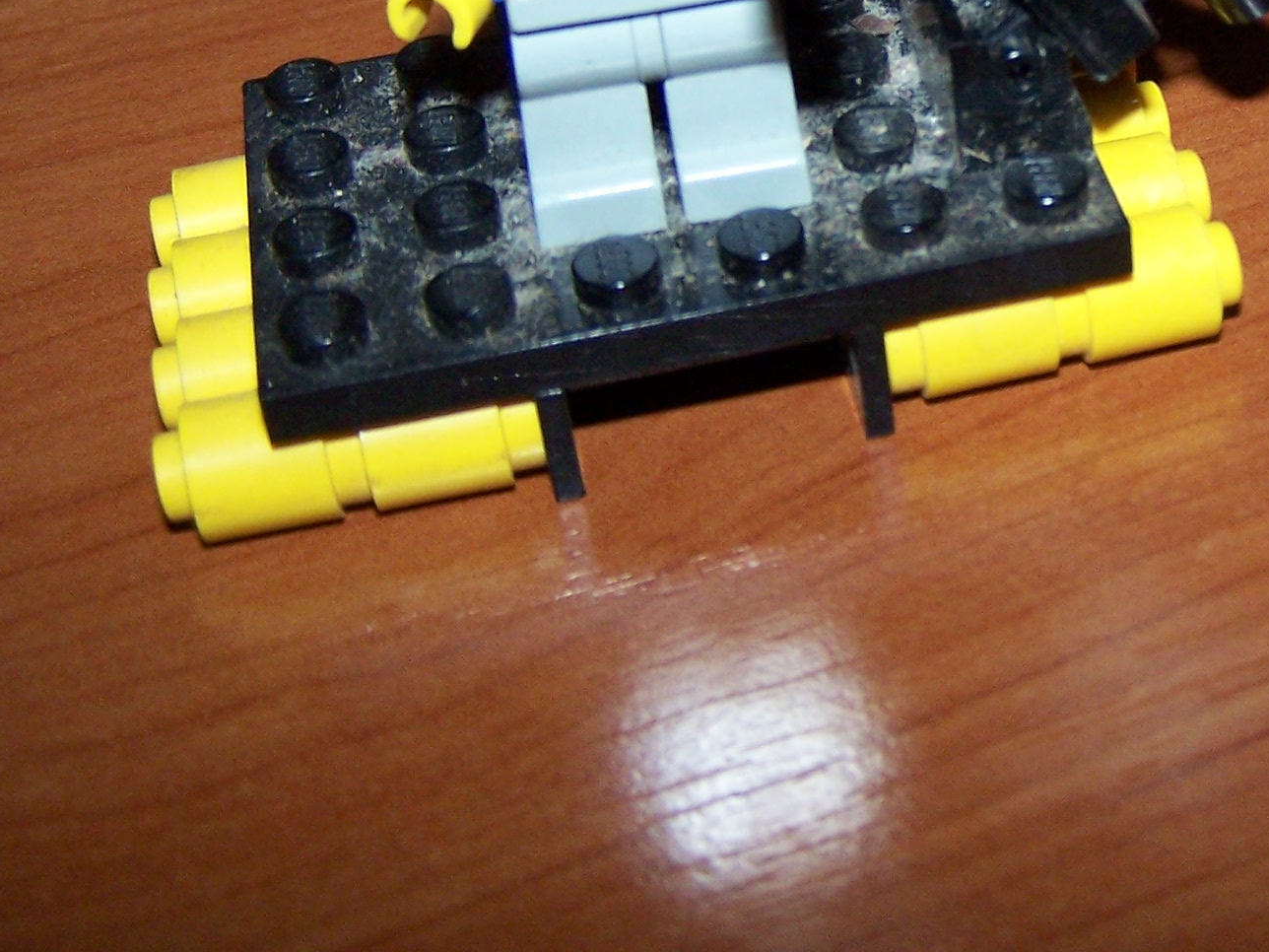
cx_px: 1125
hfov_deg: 24.9
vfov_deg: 19.2
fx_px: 2786
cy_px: 217
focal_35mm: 76
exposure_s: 1/60
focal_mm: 6.3
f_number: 2.8
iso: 140
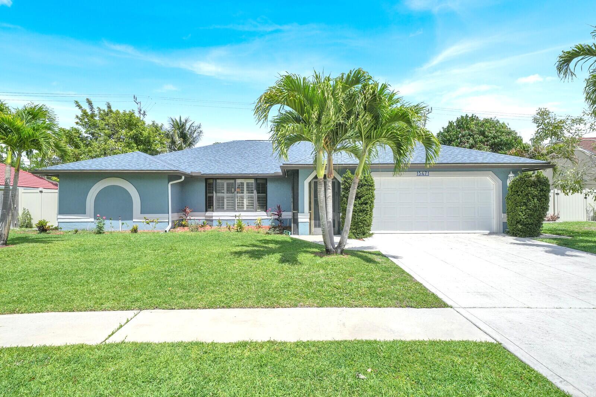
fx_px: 314
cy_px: 198
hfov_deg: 86.9
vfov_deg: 64.5
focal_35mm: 19
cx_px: 298
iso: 320
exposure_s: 1/800
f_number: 11
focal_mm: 19
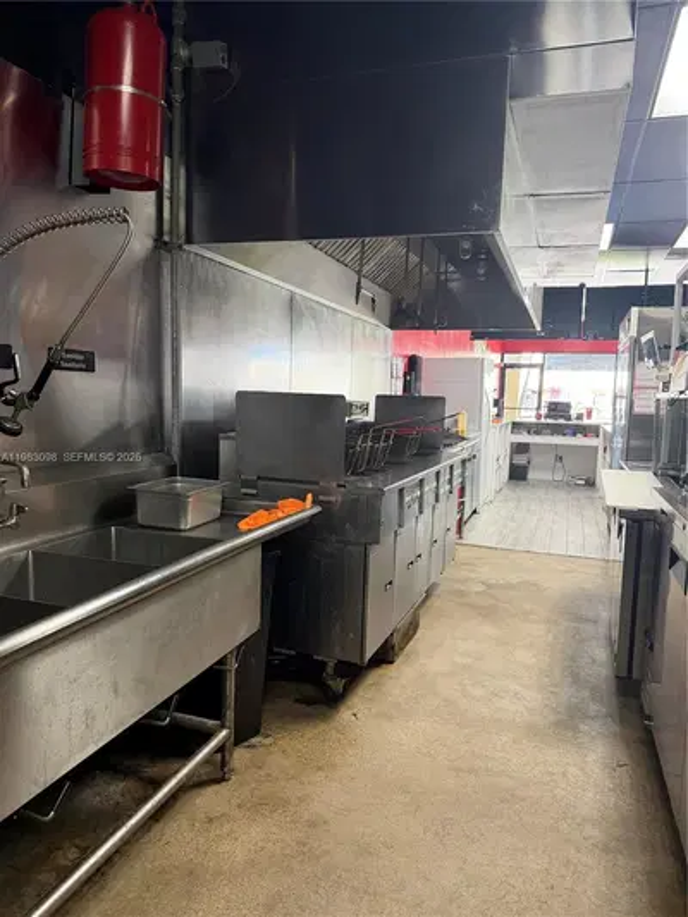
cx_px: 344
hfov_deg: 56.8
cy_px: 458
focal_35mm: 24
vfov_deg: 71.6
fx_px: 636
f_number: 1.78
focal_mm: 6.76
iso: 250
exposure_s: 1/60
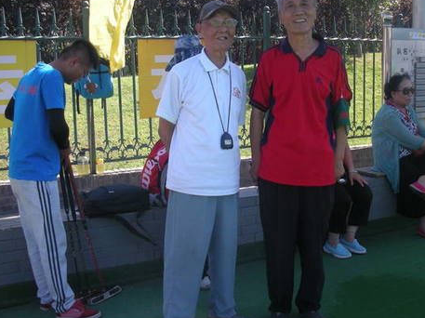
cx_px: 245
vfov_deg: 31.5
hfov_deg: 41.2
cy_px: 151
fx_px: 564
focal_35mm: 46
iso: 50
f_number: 2.8
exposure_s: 1/274
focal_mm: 5.8
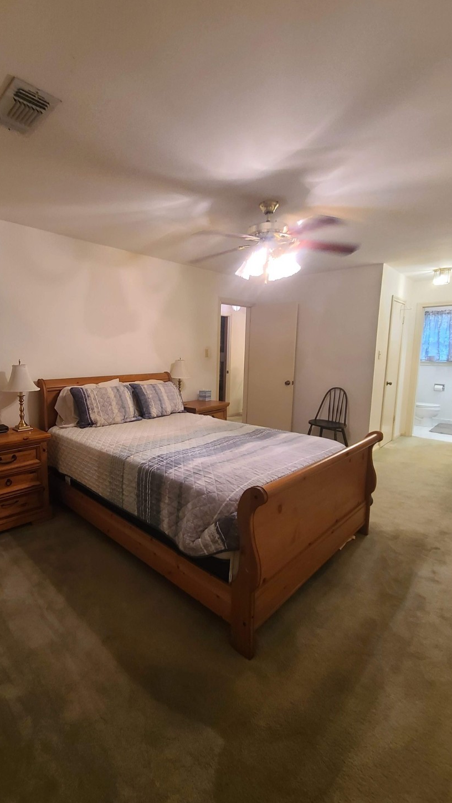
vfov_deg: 103.0
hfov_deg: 68.9
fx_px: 319
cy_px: 388
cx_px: 158
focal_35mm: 15
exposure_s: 1/30
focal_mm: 2.2
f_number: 2.2
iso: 320
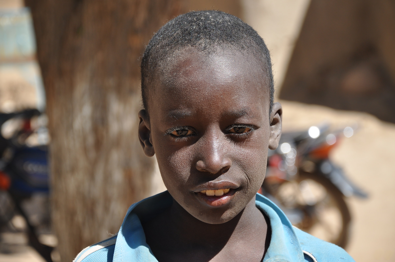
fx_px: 1397
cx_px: 198
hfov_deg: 16.1
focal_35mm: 128
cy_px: 131
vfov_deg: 10.7
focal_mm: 85
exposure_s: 1/640
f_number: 6.3
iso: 200
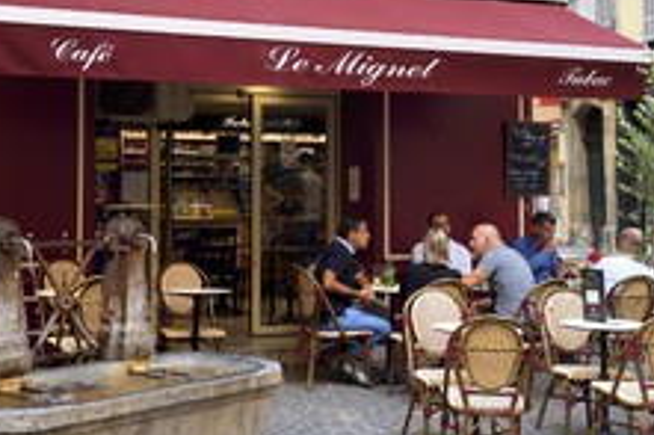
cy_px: 154
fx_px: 1071
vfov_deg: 22.9
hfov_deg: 33.9
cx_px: 290
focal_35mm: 59
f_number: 10
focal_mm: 31
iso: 800
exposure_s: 1/100
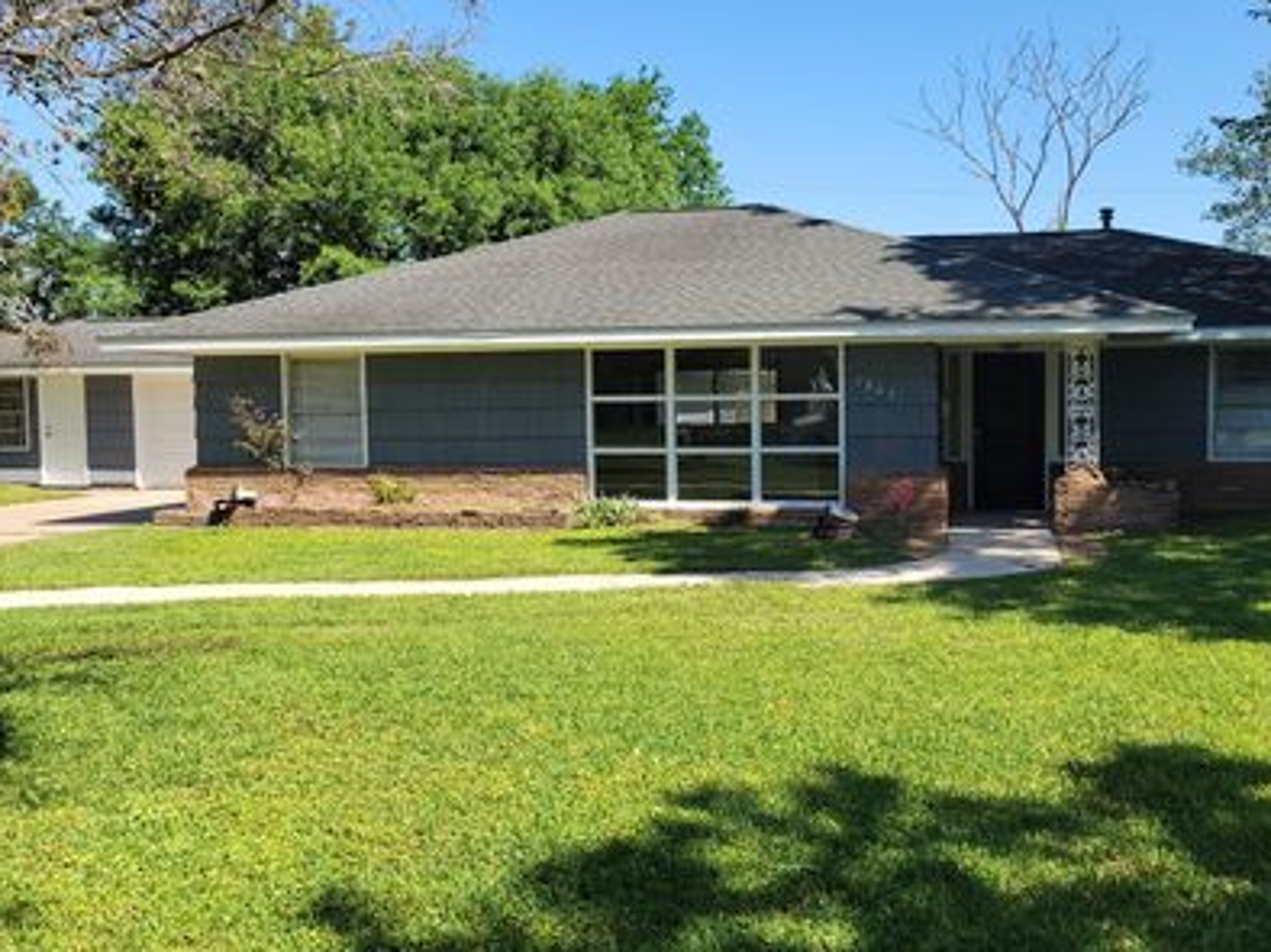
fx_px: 1211
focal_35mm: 33
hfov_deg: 55.1
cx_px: 739
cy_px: 476
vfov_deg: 42.9
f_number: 1.8
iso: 40
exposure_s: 1/1433
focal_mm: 5.4
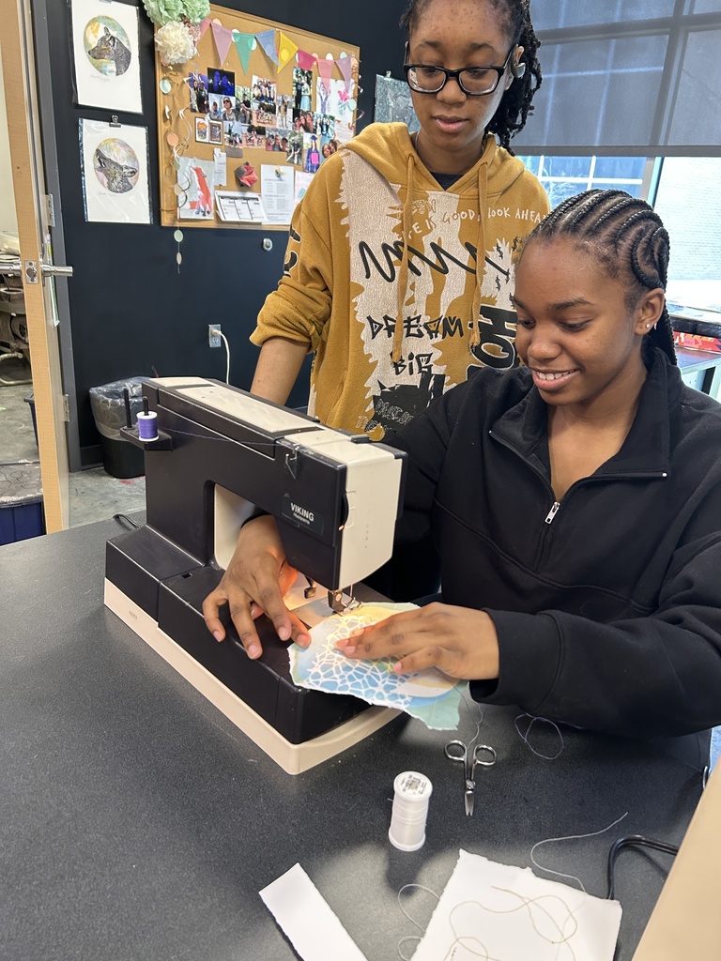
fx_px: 722
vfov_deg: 67.3
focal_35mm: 26
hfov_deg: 53.1
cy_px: 480
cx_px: 360
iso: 250
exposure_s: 1/60
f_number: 1.5
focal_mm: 5.7
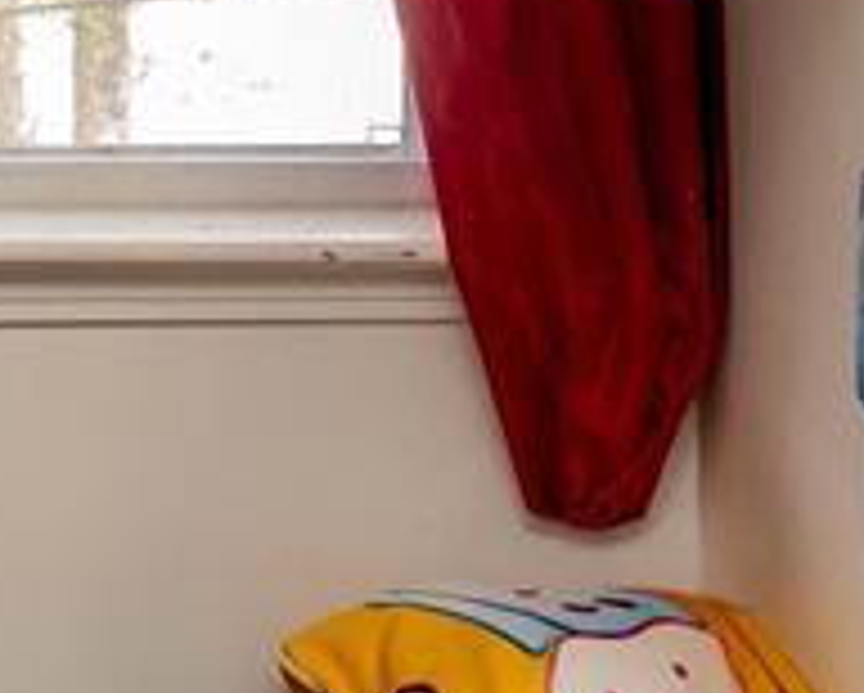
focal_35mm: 75
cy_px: 243
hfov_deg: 25.2
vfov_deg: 20.4
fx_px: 1920
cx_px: 256
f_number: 5.6
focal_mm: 10
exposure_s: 1/60
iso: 800
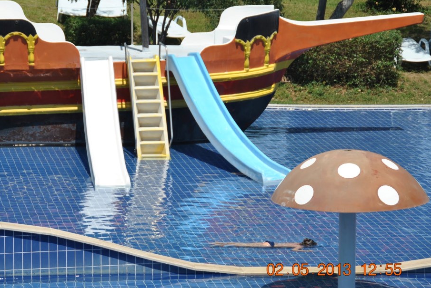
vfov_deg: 7.6
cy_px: 115
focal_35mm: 181
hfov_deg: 11.4
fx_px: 2165
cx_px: 181
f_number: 6.3
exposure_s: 1/640
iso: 100
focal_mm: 95
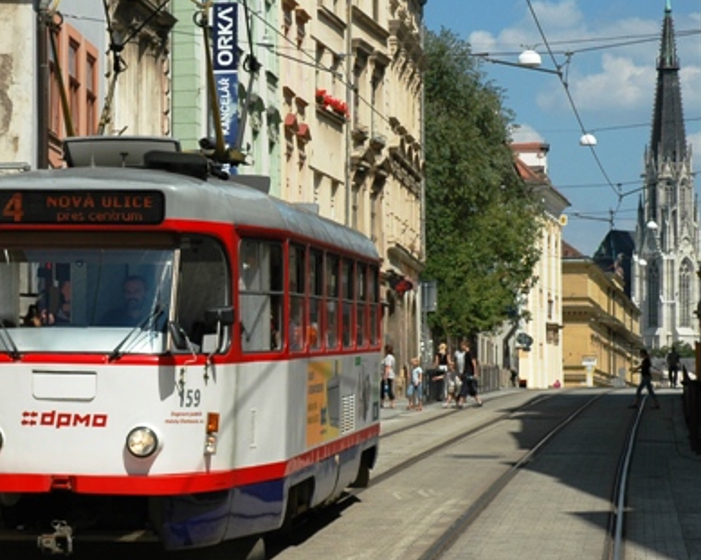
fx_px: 2759
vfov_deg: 11.6
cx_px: 195
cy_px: 265
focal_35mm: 133
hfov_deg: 14.4
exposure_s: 1/800
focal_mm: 46
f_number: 8
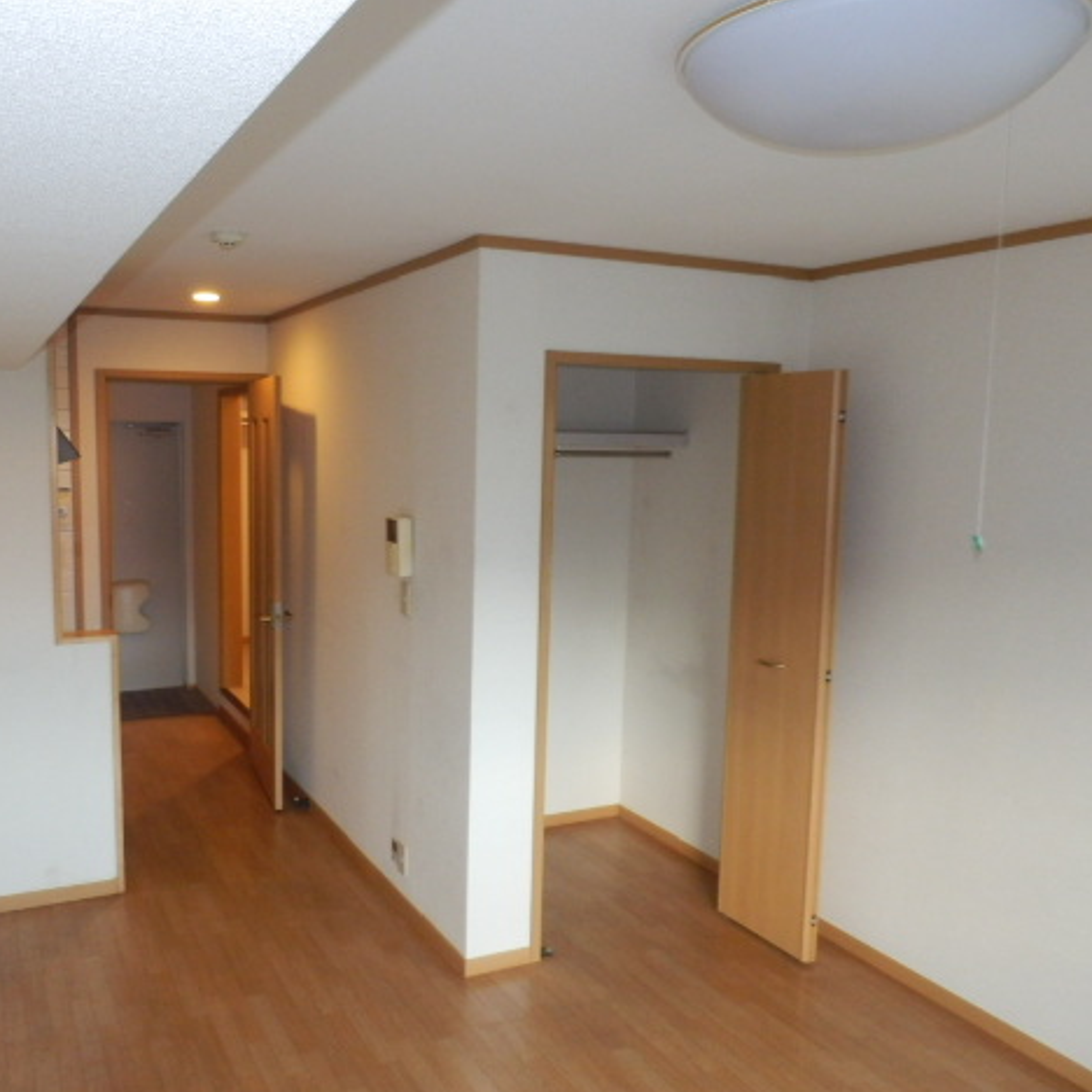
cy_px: 558
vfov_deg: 55.6
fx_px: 1035
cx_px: 422
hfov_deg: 55.1
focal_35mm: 29
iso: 400
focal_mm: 4.2
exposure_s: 1/30
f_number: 3
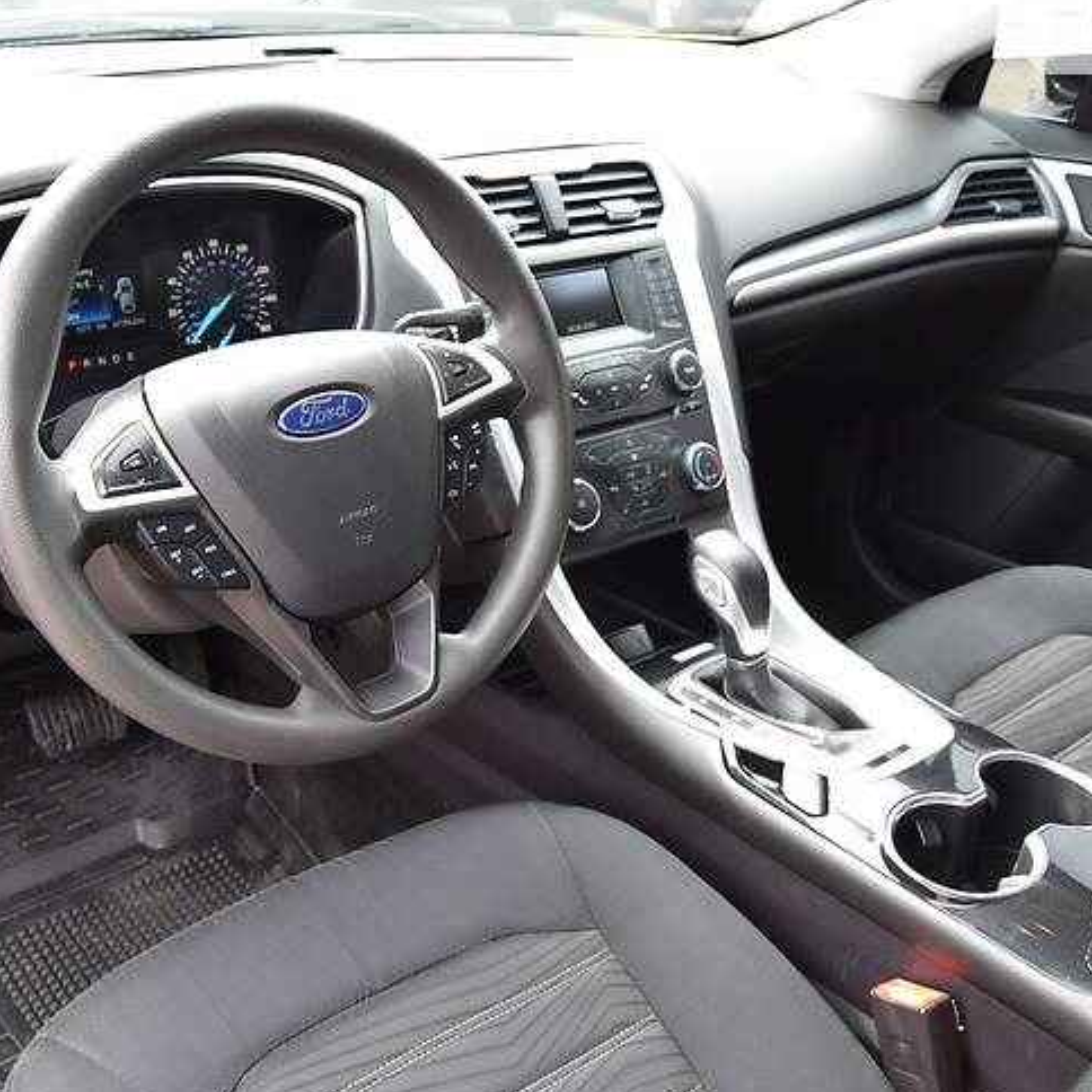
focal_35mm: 38
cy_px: 554
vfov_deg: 43.9
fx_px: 1356
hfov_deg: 43.8
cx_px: 483
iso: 400
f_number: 5
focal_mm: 18
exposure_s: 1/100
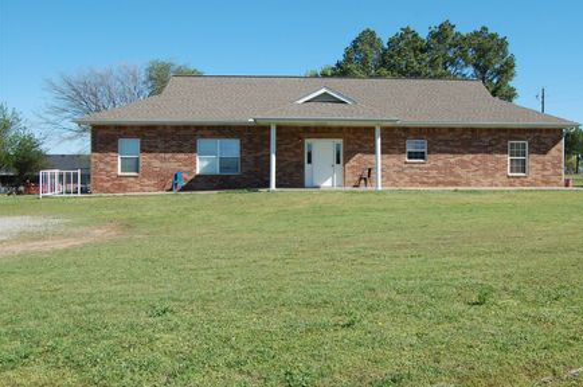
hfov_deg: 50.6
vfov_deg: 34.9
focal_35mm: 38
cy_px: 180
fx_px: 614
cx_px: 334
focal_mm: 22
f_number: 9
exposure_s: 1/320
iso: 200
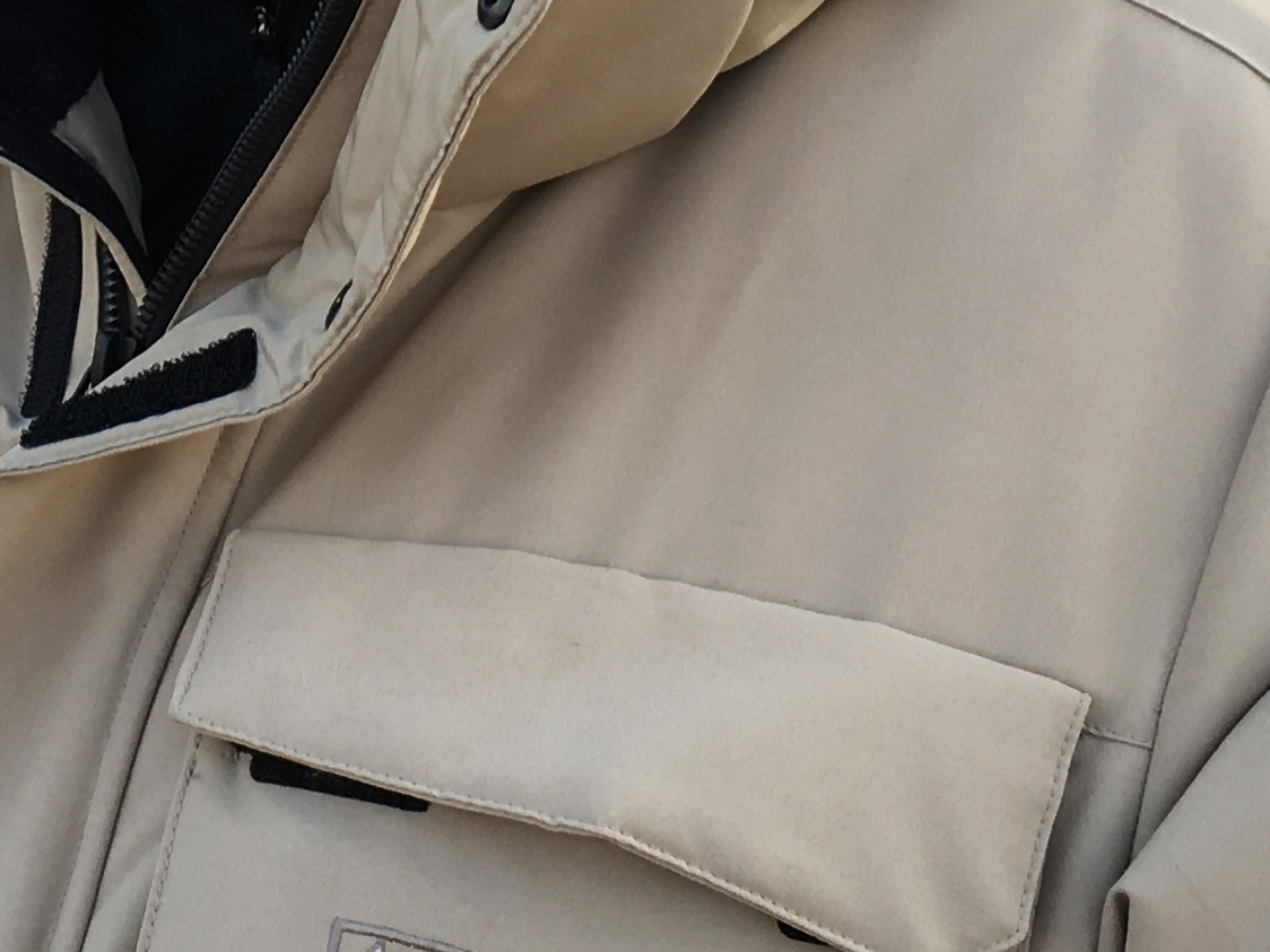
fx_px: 3816
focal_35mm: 104
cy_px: -196
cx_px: 106
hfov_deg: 18.6
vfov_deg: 13.8
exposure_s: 1/121
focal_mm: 4.15
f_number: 2.2
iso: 25
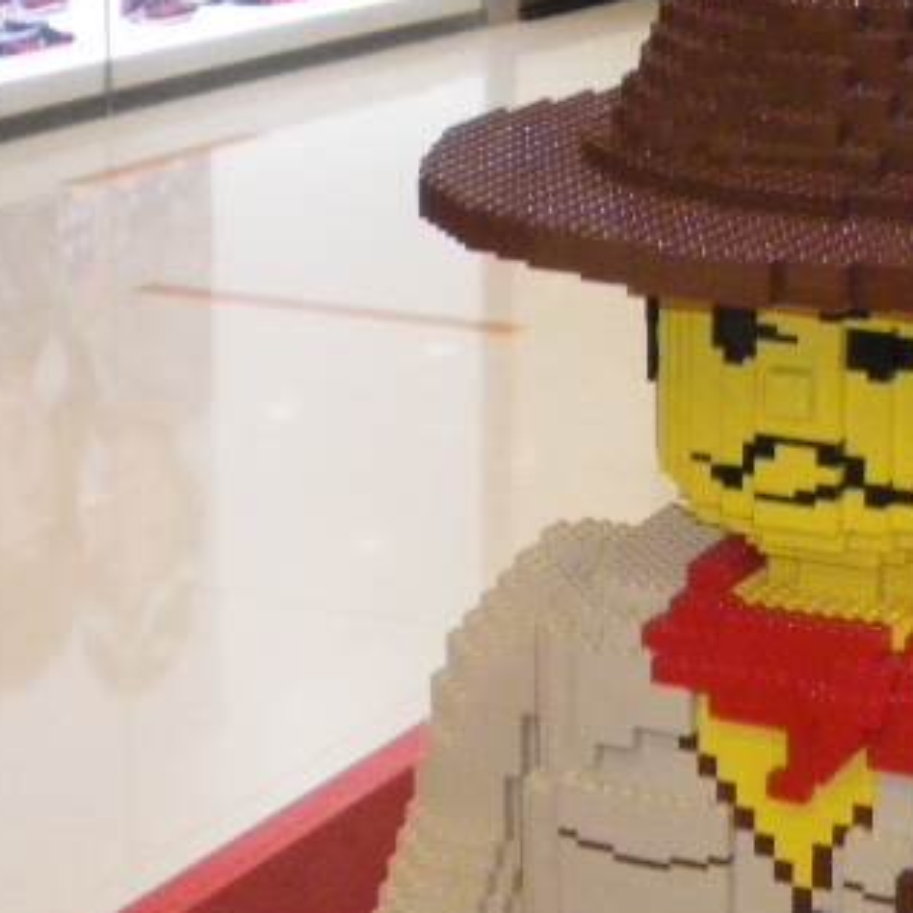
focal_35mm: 103
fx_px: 3074
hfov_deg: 16.4
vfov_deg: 16.7
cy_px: 818
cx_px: 997
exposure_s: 1/50
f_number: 3.5
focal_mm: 6.3
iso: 400
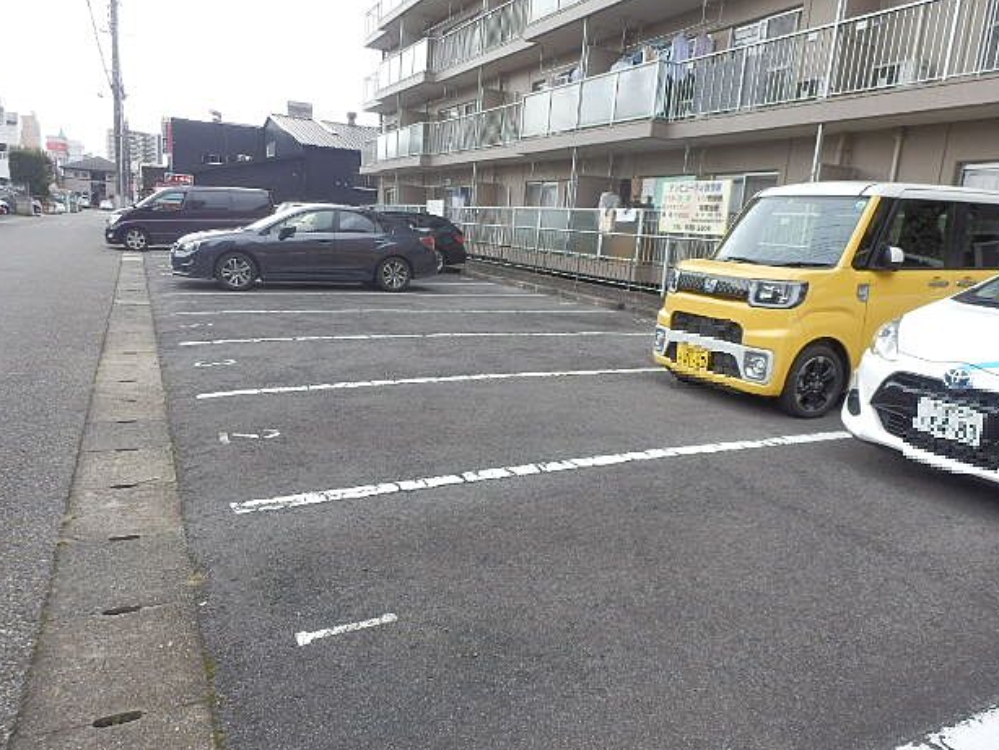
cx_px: 501
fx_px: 722
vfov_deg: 54.9
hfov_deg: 69.4
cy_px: 384
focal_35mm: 25
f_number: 3
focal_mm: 4.2
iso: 80
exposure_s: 1/125
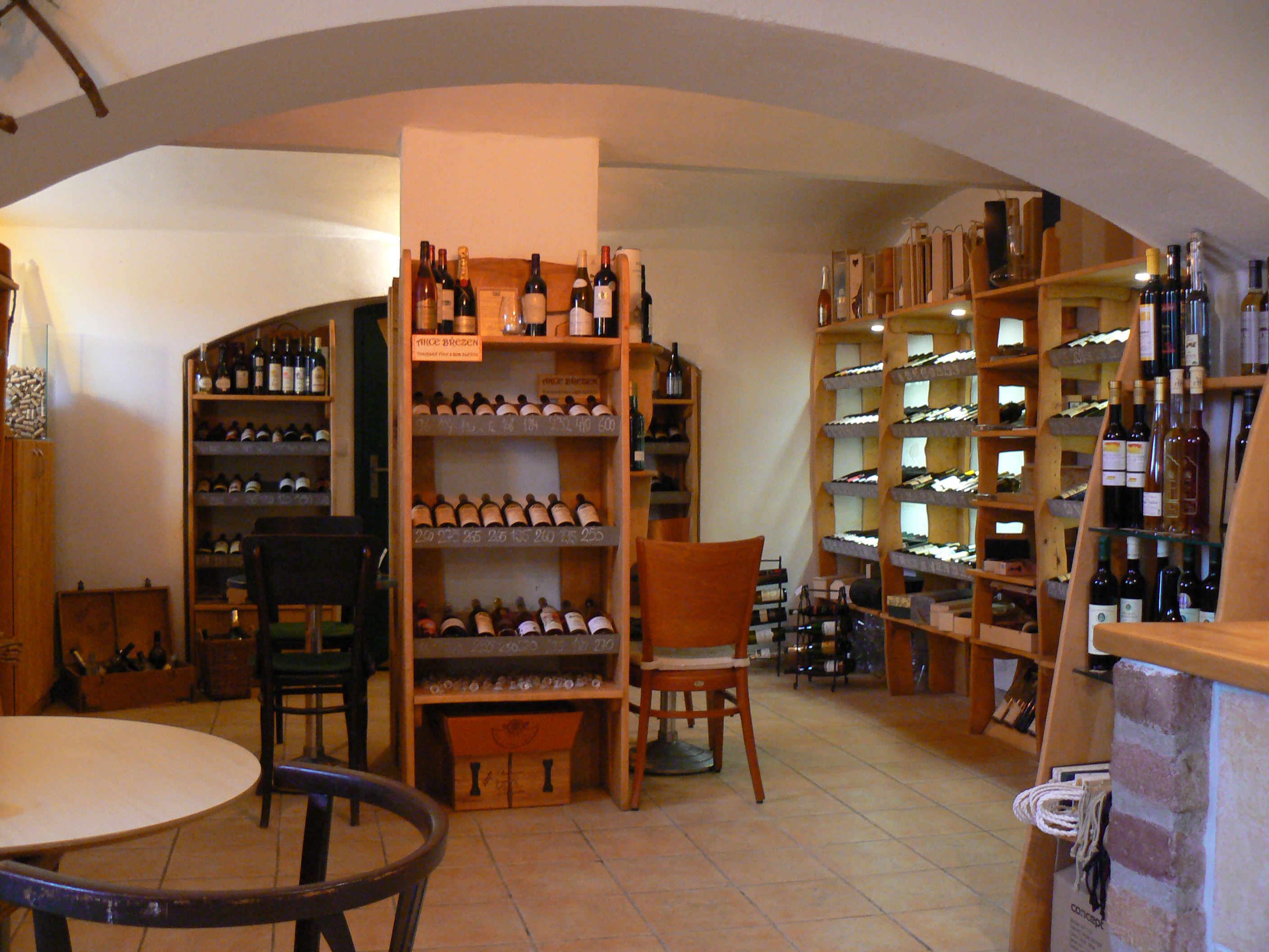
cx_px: 634
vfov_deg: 39.7
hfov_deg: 51.4
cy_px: 476
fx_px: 1320
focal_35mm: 36
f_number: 2.8
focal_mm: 6
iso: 200
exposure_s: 1/5
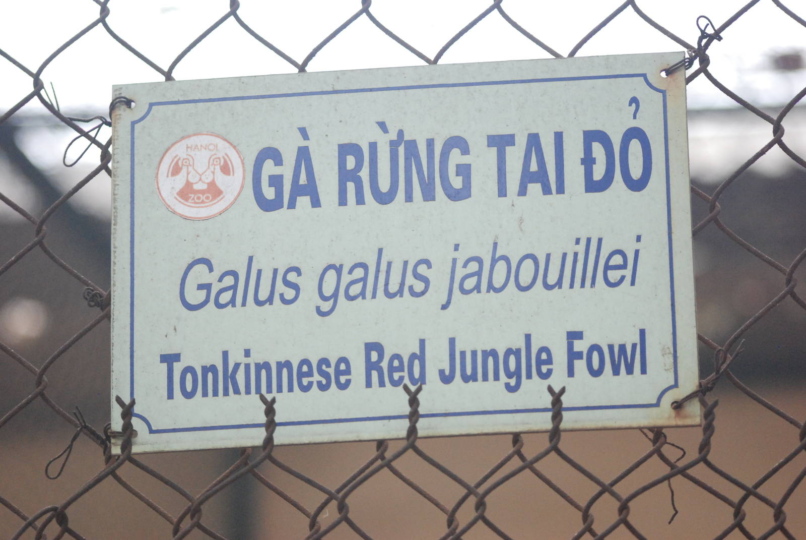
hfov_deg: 13.7
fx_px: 3362
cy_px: 270
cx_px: 403
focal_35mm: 150
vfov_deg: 9.2
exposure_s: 1/160
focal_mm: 100
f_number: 5
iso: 1600
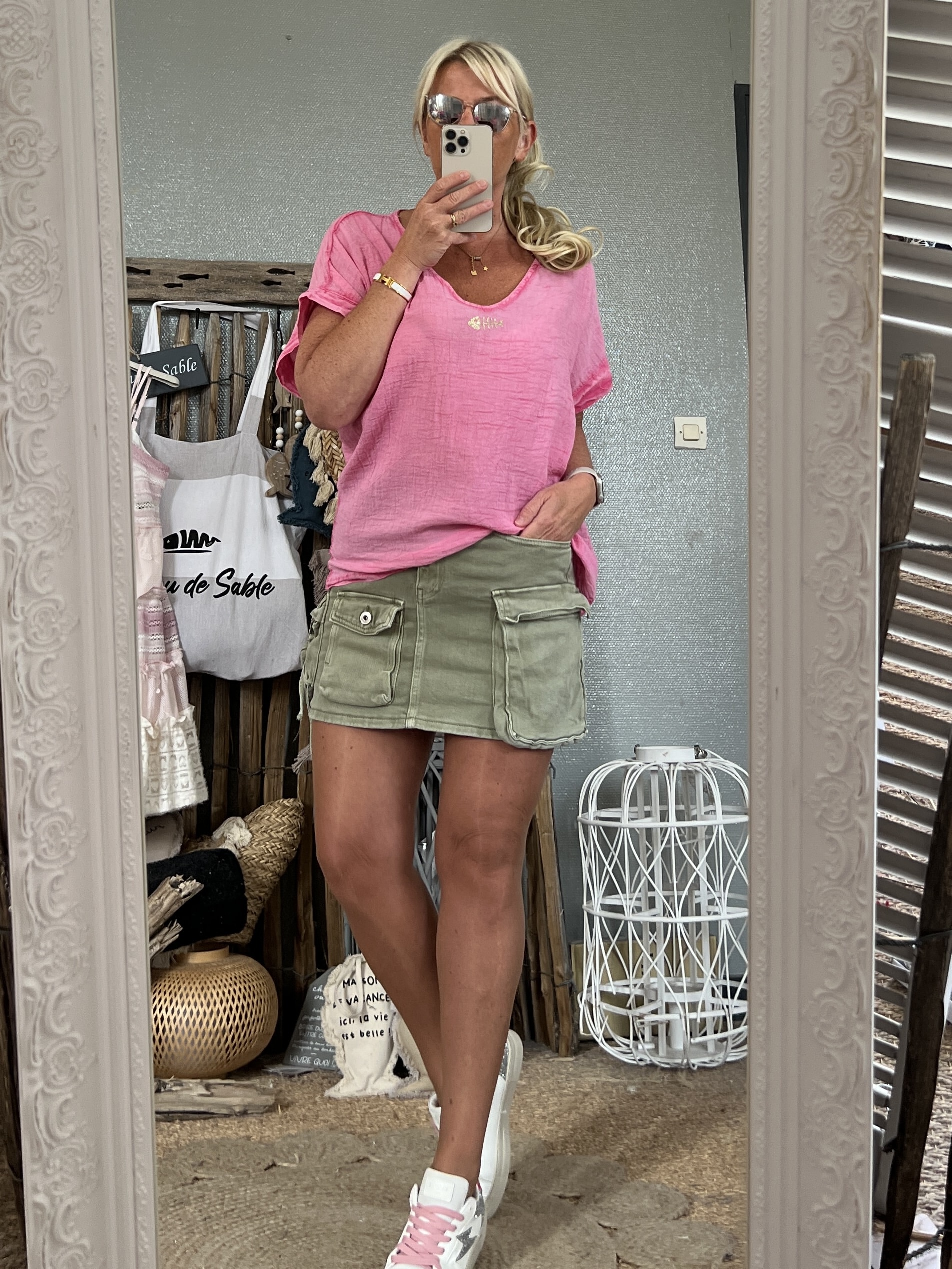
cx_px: 476
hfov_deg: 53.1
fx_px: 953
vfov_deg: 67.3
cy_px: 634
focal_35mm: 26
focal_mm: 5.7
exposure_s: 1/121
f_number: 1.5
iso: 100
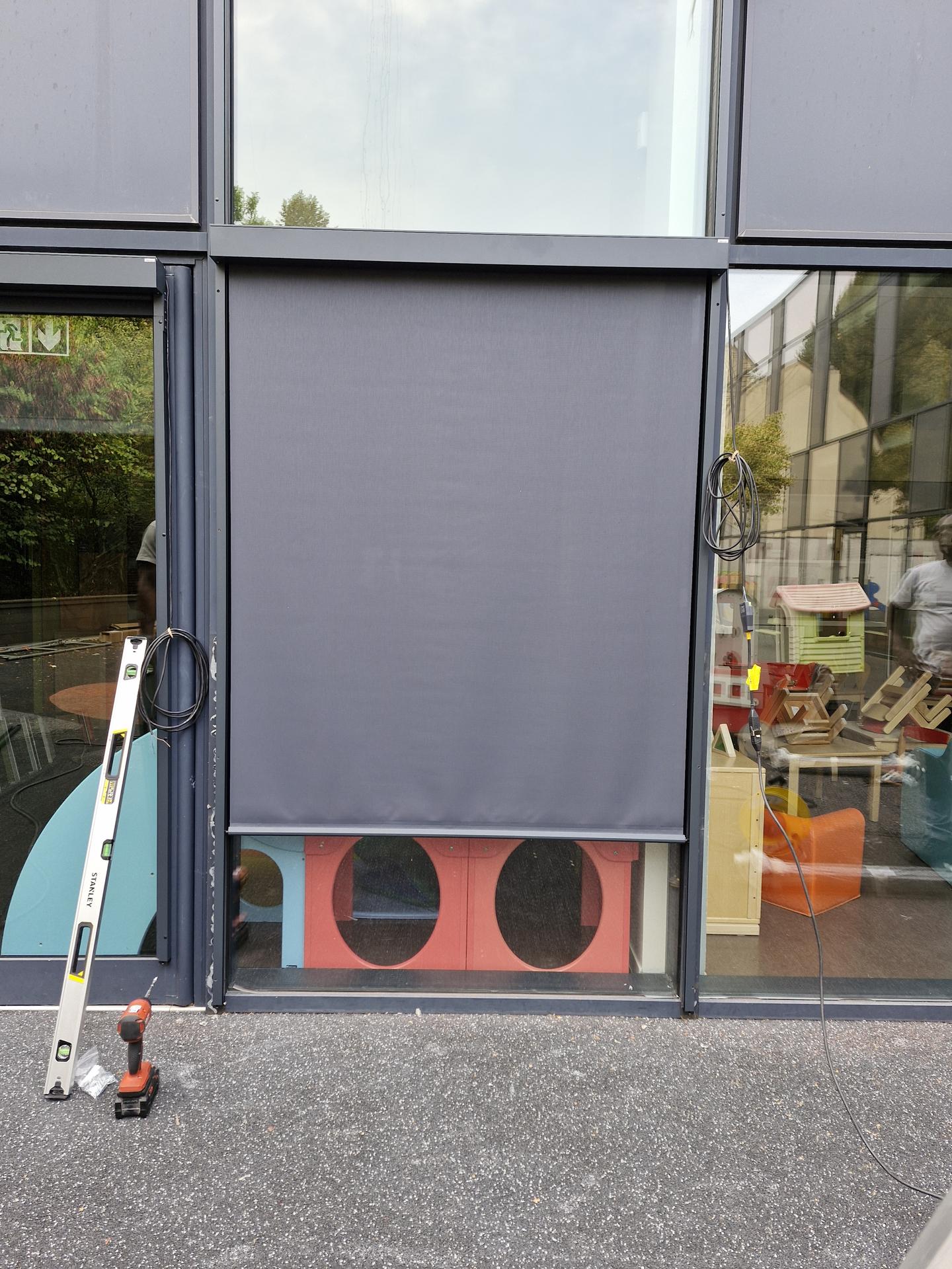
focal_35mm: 23
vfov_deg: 73.9
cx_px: 476
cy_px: 634
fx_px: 843
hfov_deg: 58.9
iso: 50
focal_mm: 5.54
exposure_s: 1/582
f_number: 1.8
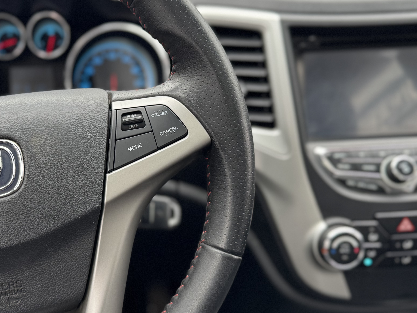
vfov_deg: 32.9
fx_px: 530
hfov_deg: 41.7
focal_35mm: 44
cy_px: 153
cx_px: 105
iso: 200
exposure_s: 1/95
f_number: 1.78
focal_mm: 6.76
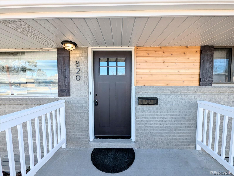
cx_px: 117
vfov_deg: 90.1
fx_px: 88
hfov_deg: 106.1
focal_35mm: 13
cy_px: 88
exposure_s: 1/403
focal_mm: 1.95
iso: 40
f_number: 2.2
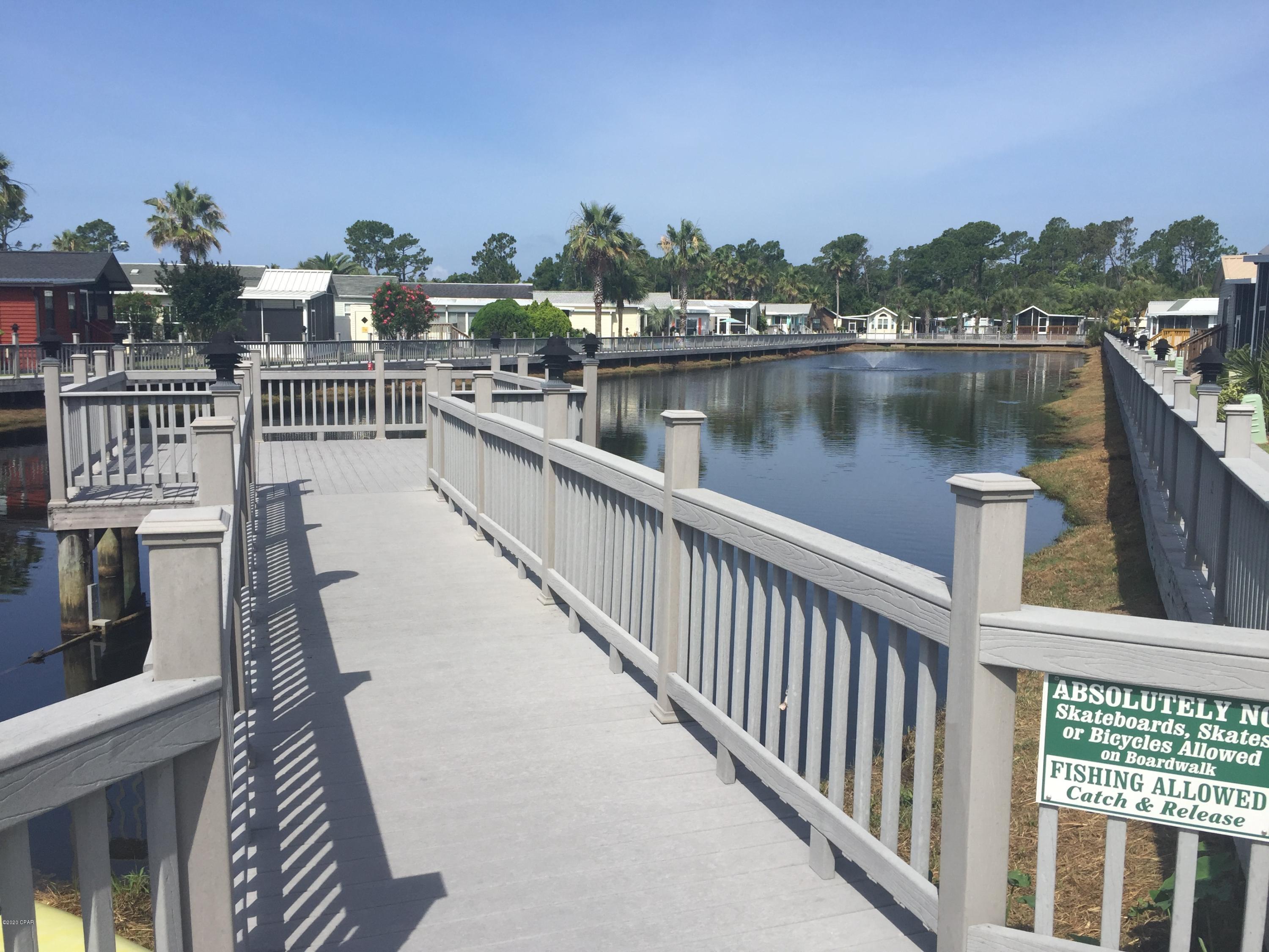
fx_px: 1063
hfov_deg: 61.7
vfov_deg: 48.2
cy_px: 476
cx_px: 634
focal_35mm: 29
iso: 32
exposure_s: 1/2475
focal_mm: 4.15
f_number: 2.2
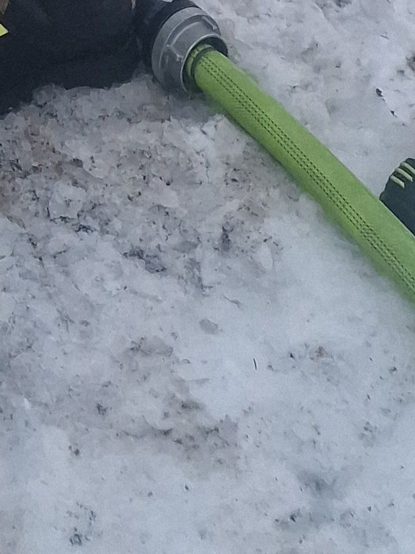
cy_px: -875
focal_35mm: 120
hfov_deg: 11.8
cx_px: -198
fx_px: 1919
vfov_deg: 12.2
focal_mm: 6.4
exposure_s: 1/120
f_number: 1.8
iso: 500
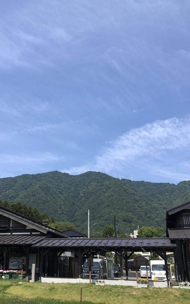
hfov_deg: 35.7
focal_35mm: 35
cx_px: 56
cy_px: 162
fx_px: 290
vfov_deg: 55.3
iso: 20
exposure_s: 1/2037
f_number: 1.8
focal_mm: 3.99
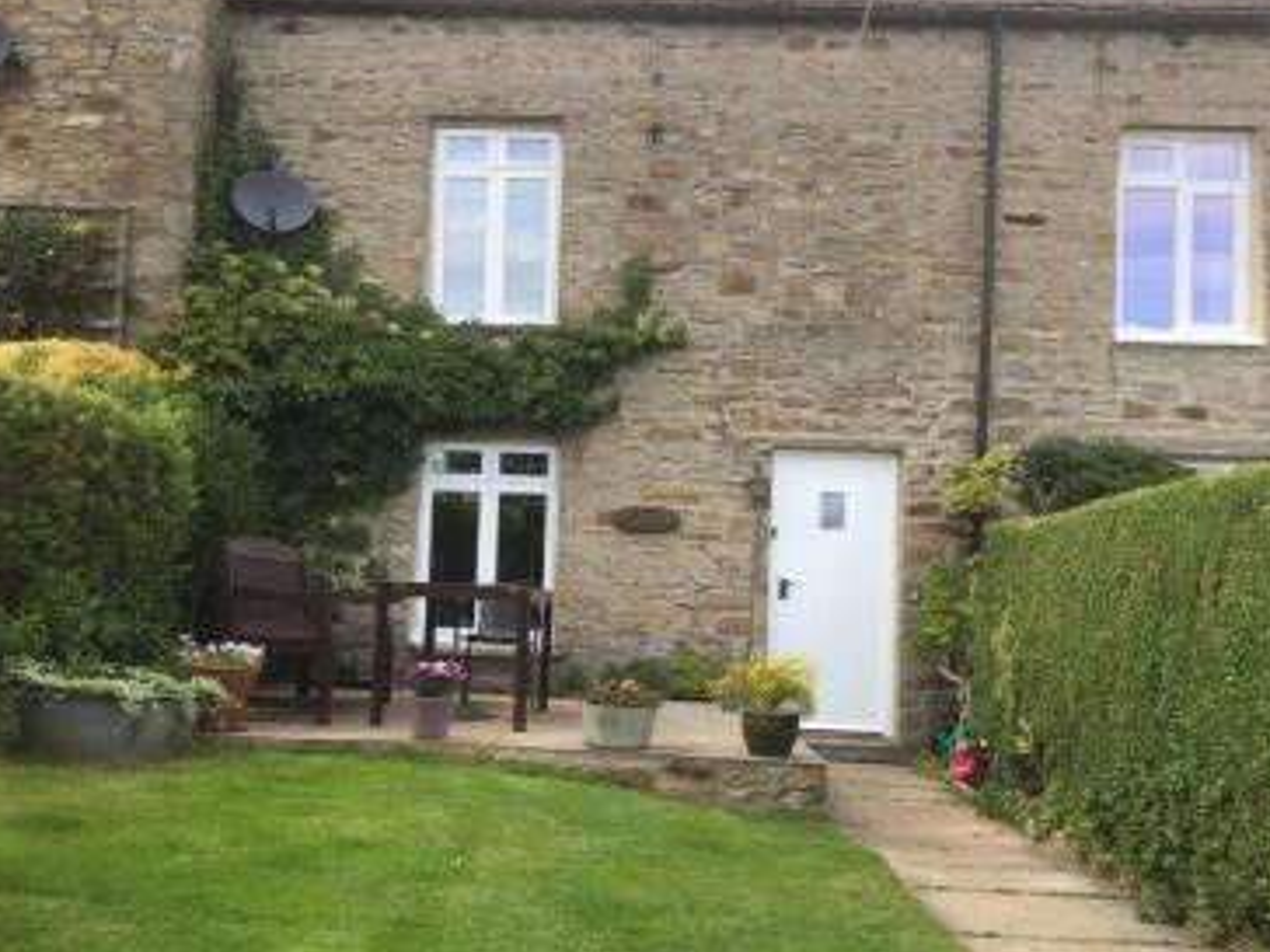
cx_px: 651
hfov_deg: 51.3
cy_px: 507
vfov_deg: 39.6
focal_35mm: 36
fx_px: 1321
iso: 25
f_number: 2.4
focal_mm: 3.3
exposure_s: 1/375
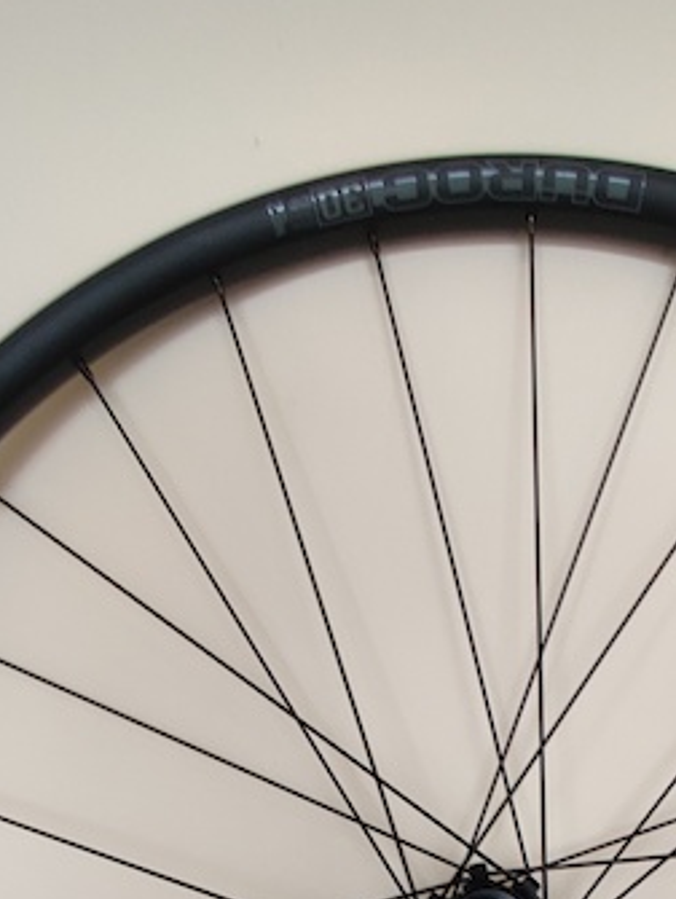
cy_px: 953
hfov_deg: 44.2
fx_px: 806
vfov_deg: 46.0
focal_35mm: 31
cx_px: 496
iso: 500
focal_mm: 2.25
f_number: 2.2
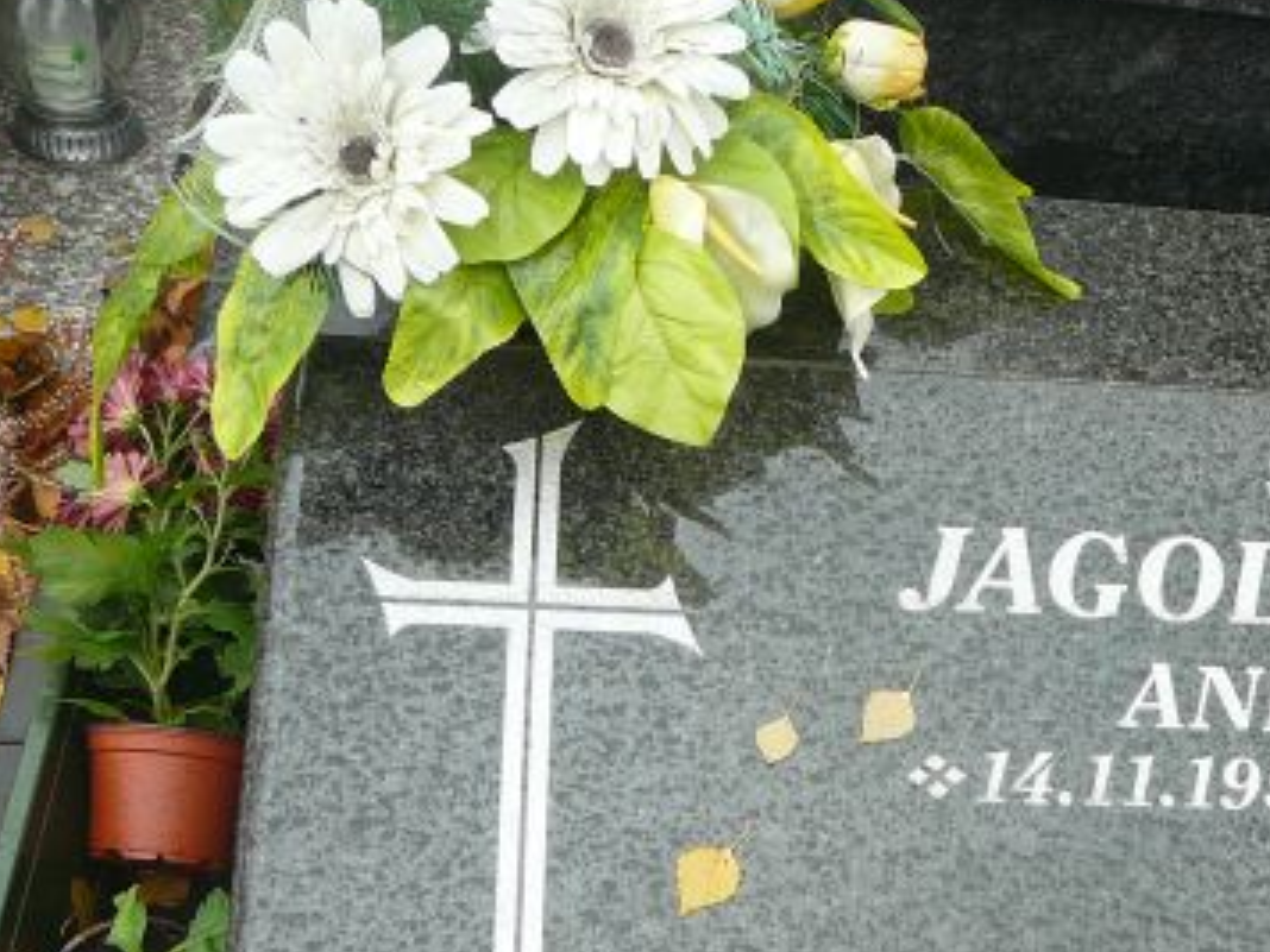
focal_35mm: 63
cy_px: 802
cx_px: 1099
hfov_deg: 29.7
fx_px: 2311
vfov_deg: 22.9
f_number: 2.8
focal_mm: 5.2
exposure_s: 1/80
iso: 80
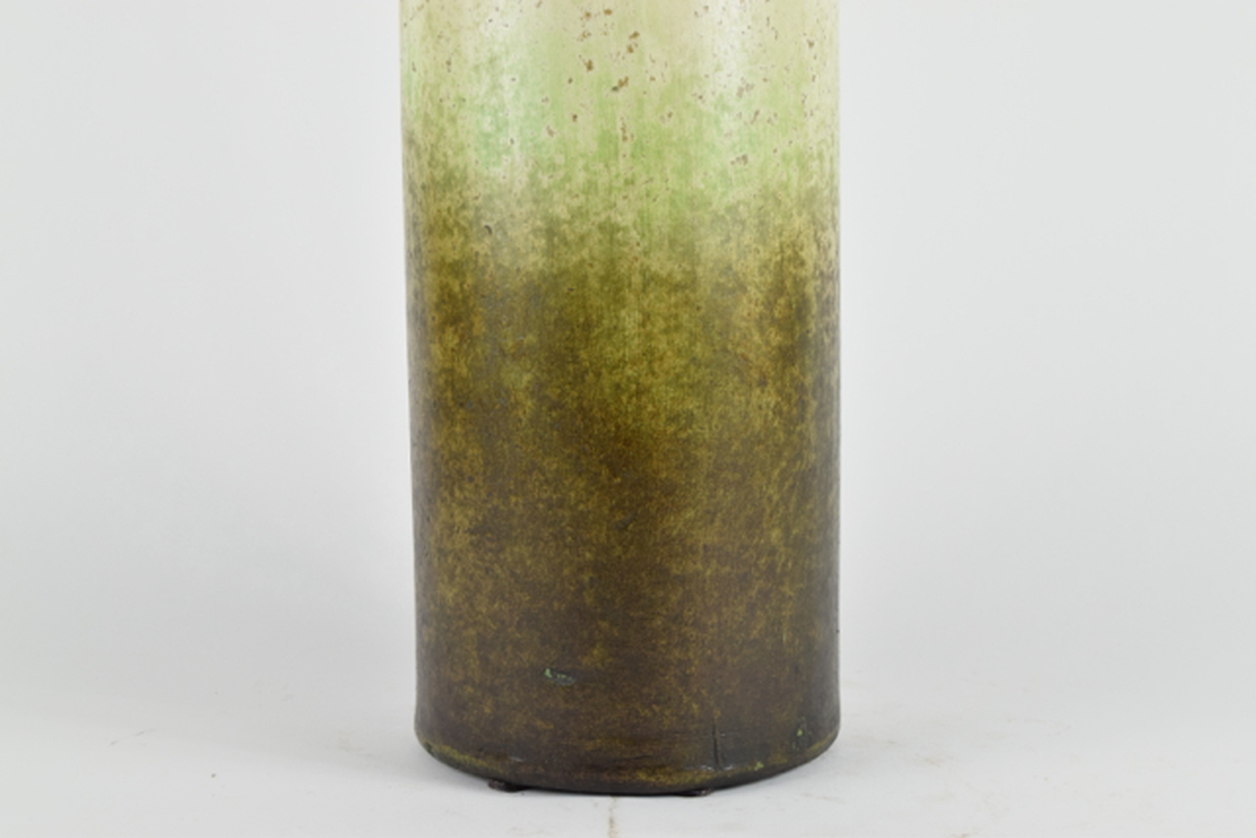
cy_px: 419
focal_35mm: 82
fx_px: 2879
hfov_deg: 24.6
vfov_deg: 16.6
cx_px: 628
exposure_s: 1/125
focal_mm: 55
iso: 800
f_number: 10
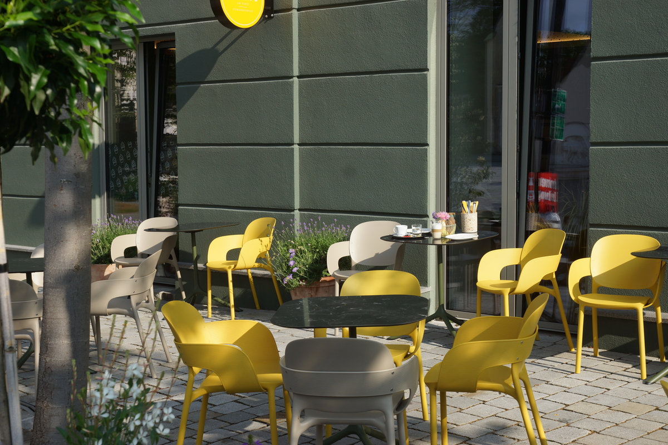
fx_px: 974
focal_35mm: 52
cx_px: 334
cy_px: 222
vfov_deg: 25.8
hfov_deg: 37.9
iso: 100
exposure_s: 1/200
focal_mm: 35
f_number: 7.1
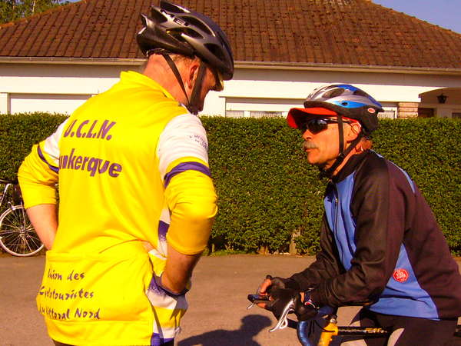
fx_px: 466
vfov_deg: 40.7
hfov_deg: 52.6
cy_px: 173
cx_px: 230
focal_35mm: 35
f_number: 5.6
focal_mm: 5.8
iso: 200
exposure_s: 1/1000
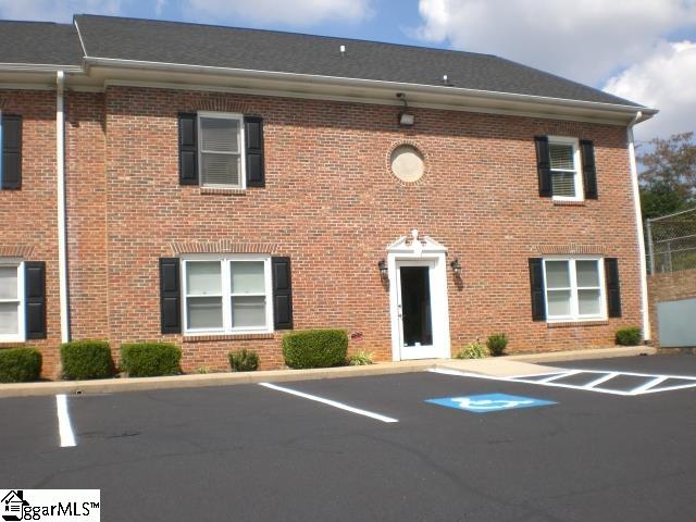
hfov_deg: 49.0
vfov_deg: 37.7
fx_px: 764
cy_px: 261
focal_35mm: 38
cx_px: 348
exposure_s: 1/400
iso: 50
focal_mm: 6.3
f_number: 4.4
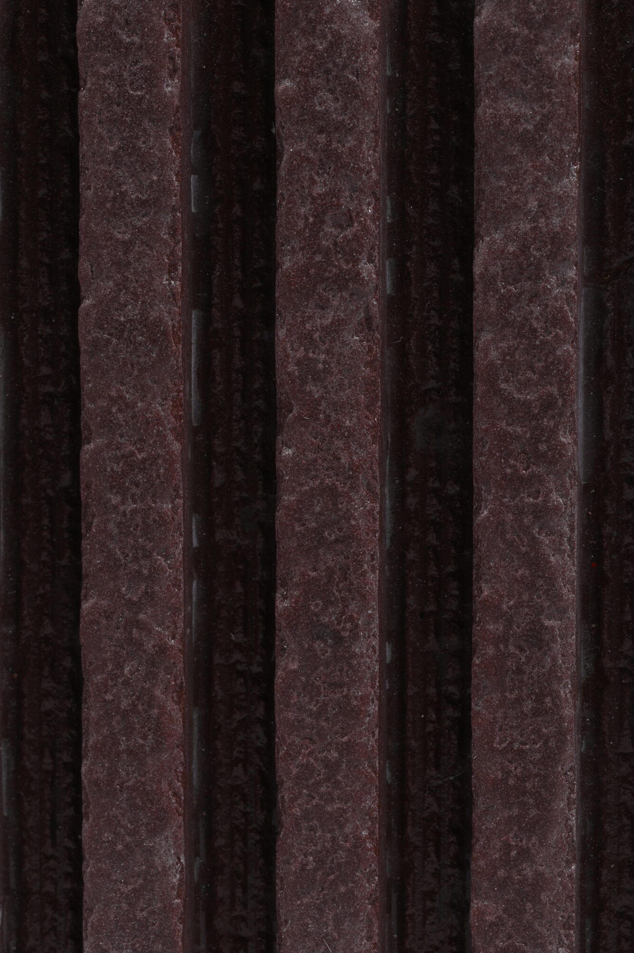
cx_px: 343
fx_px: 3519
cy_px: 570
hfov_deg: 10.3
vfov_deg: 15.4
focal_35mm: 133
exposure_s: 1/125
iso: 125
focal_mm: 105
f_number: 22
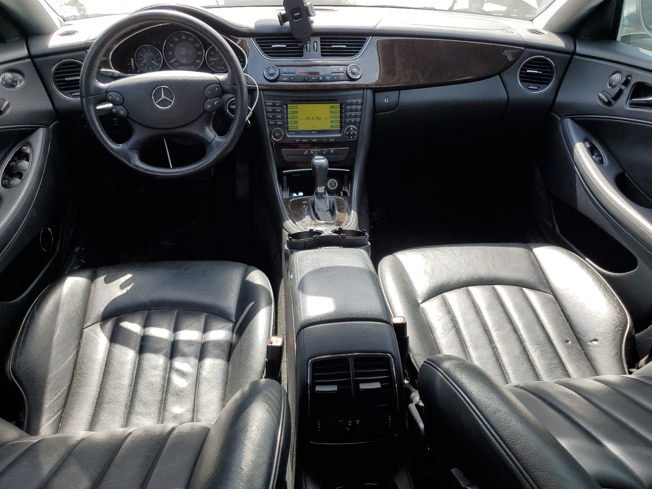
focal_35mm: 26
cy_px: 244
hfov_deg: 67.3
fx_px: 490
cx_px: 326
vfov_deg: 53.1
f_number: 1.5
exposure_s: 1/588
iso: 50
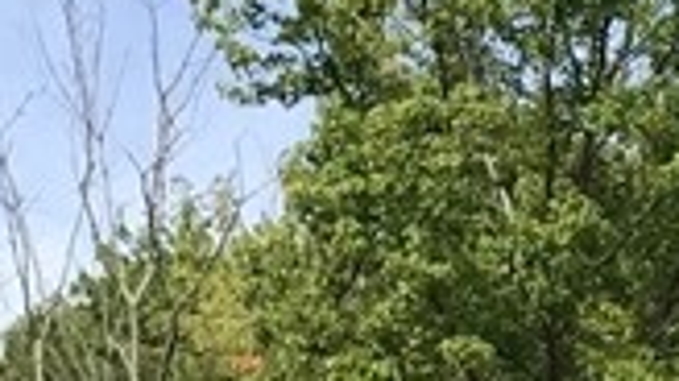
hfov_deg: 10.3
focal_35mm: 191
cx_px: 1408
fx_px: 3437
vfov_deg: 6.0
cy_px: 1068
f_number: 1.8
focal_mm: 3.99
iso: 20
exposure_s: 1/1681
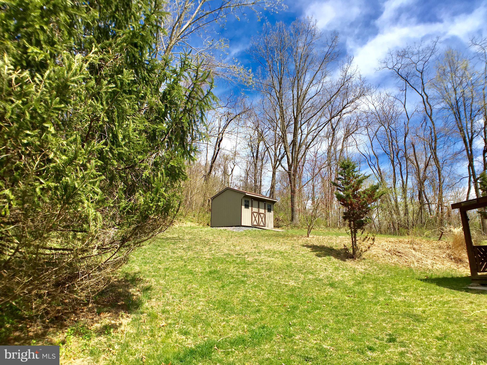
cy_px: 182
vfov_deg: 48.2
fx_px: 408
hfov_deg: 61.7
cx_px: 244
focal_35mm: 29
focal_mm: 4.15
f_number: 2.2
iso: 25
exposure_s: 1/1148
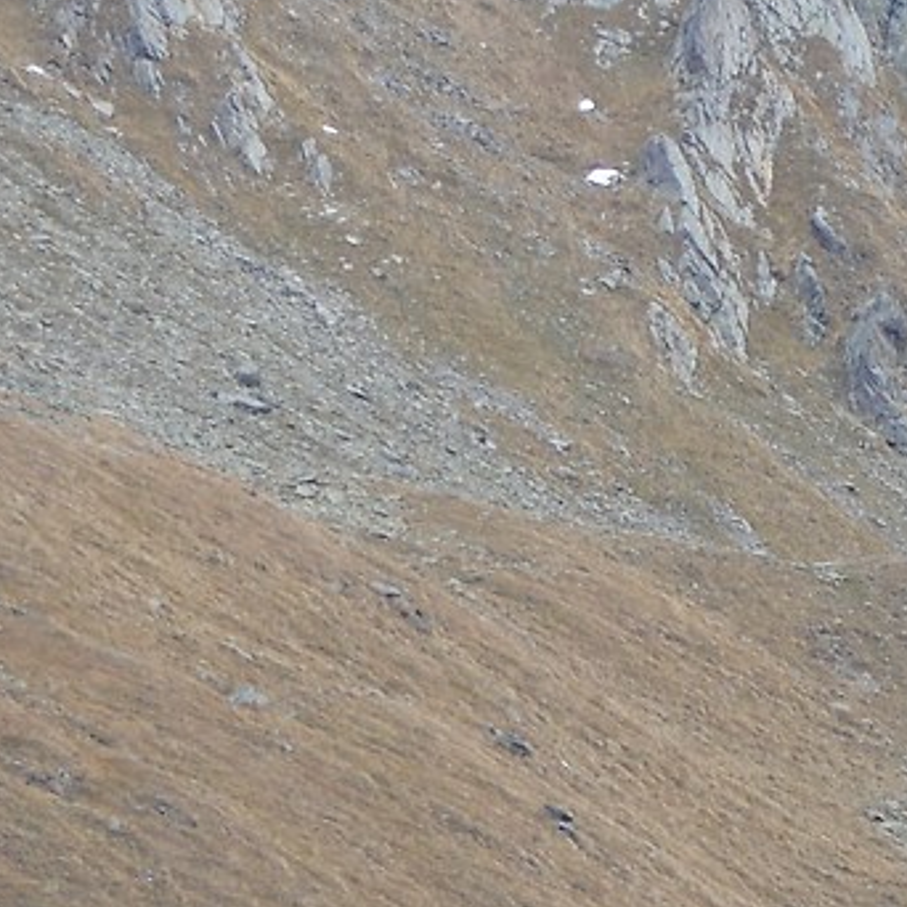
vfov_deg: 2.2
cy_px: 1021
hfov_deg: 2.2
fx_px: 23893
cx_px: 2827
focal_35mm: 806
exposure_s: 1/160
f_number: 6.3
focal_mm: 135
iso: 160
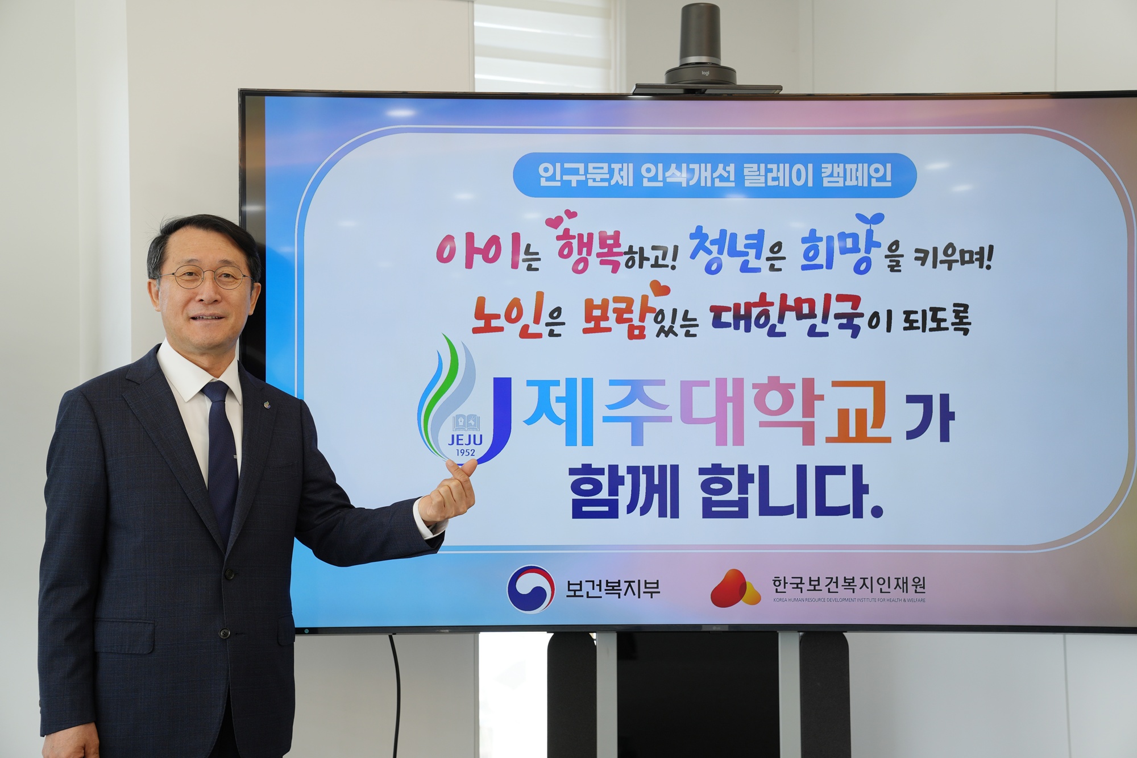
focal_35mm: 51
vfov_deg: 26.5
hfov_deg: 38.9
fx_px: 1611
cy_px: 379
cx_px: 568
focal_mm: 51
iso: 200
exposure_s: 1/160
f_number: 4
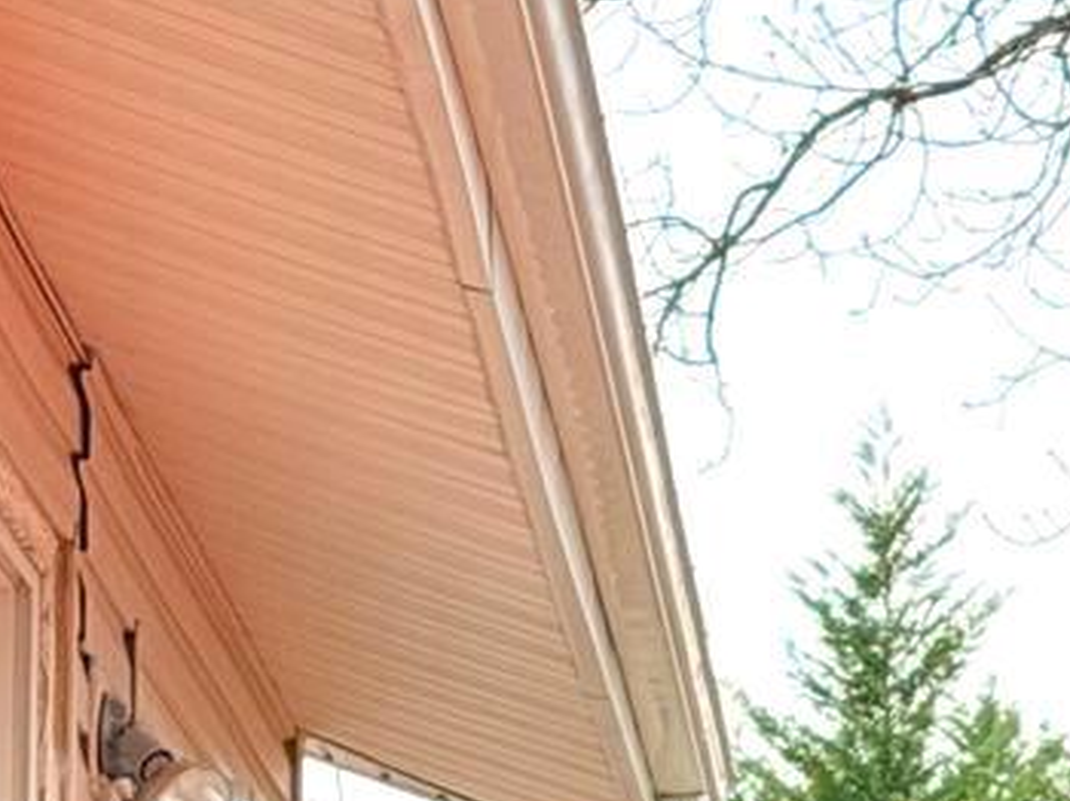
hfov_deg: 7.0
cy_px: 1630
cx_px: 917
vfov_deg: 5.2
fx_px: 8680
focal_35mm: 281
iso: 64
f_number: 1.78
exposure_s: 1/769
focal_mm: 6.76
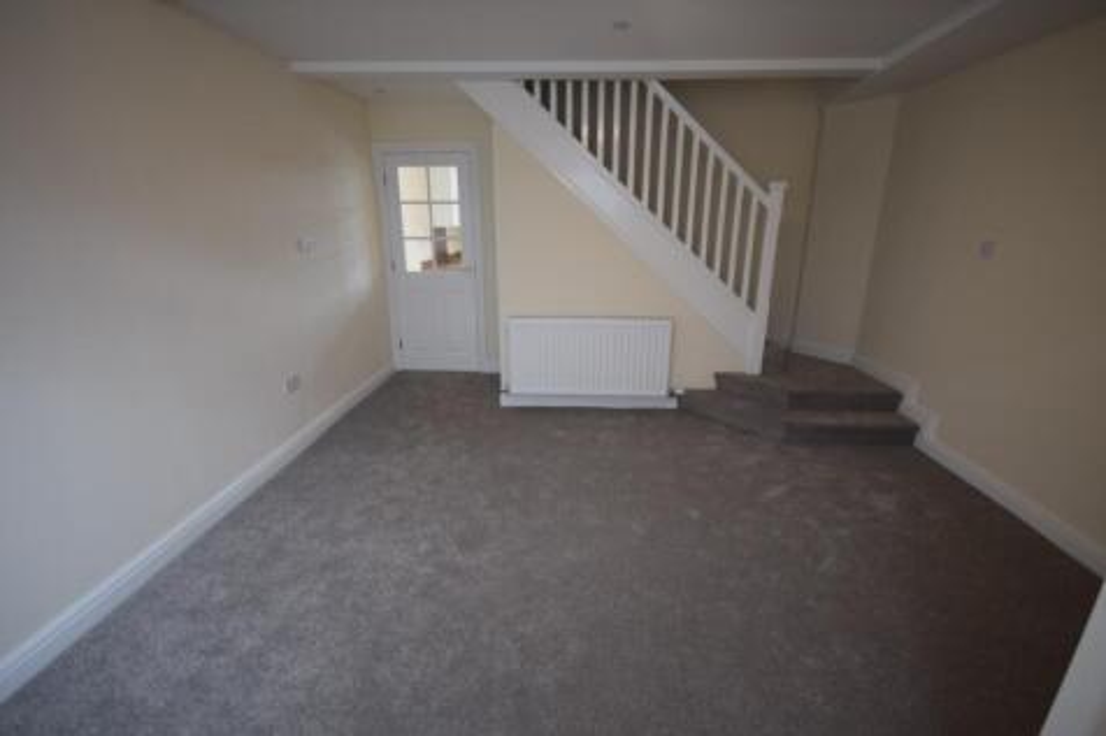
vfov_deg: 77.3
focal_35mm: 15
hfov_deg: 100.4
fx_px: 461
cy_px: 368
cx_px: 553
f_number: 4.5
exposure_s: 1/80
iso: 400
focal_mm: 10
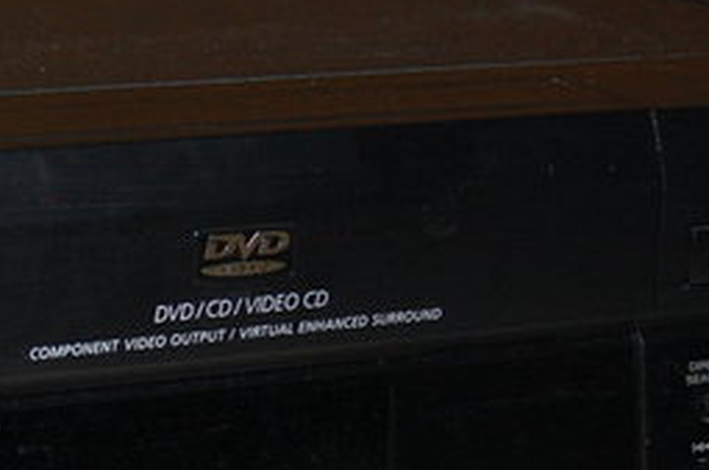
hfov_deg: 17.8
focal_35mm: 113
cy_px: 392
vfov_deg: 12.0
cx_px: 44
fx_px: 2221
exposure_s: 1/60
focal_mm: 24
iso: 400
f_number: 4
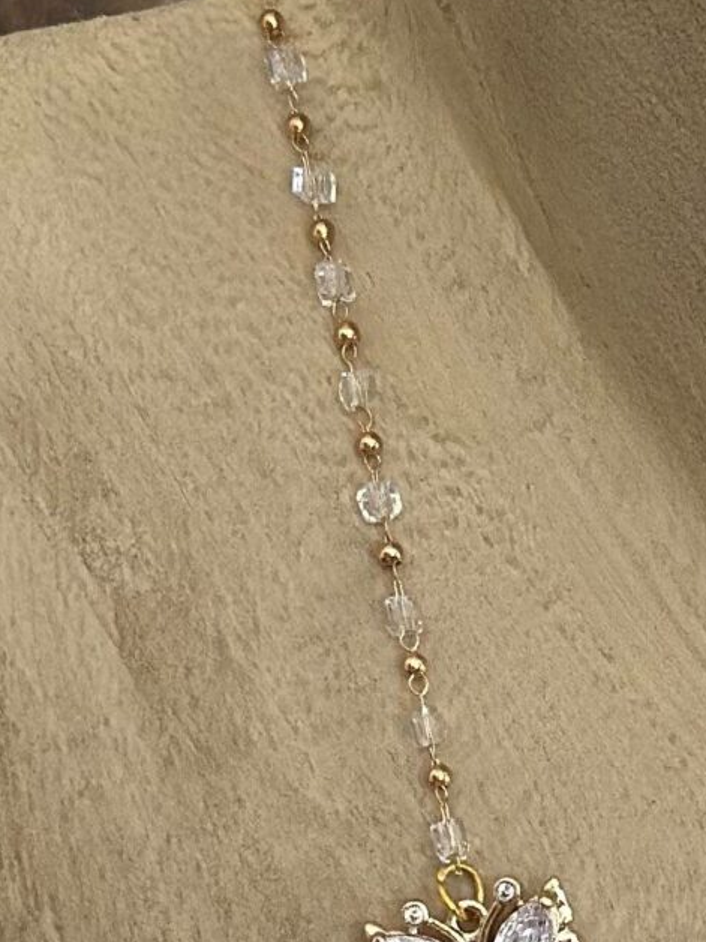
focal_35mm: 220
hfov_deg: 6.6
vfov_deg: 8.8
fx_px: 5983
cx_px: 1160
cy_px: 1474
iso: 80
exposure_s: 1/241
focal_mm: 6.86
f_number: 1.78
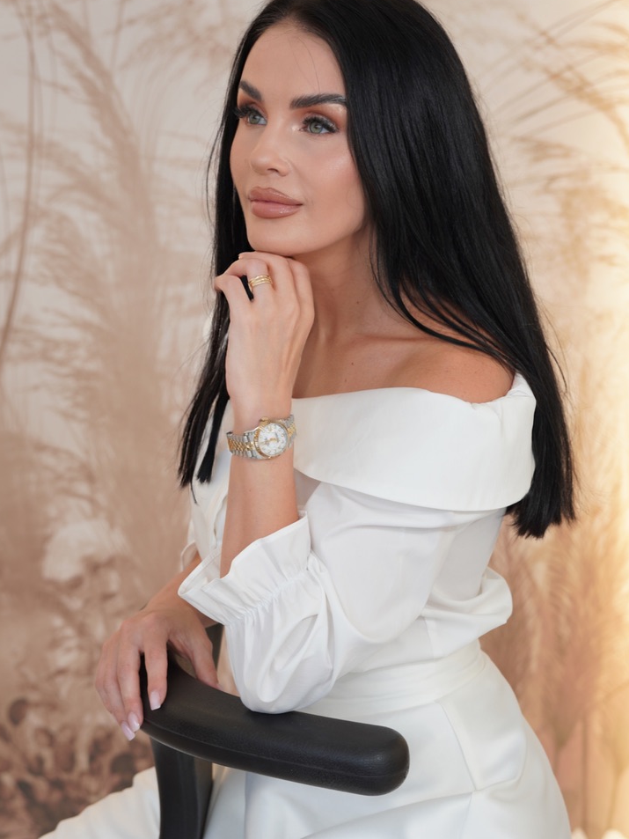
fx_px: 2228
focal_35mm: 92
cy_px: 408
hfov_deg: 16.1
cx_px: 316
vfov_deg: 21.3
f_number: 4
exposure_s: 1/100
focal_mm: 56
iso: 160
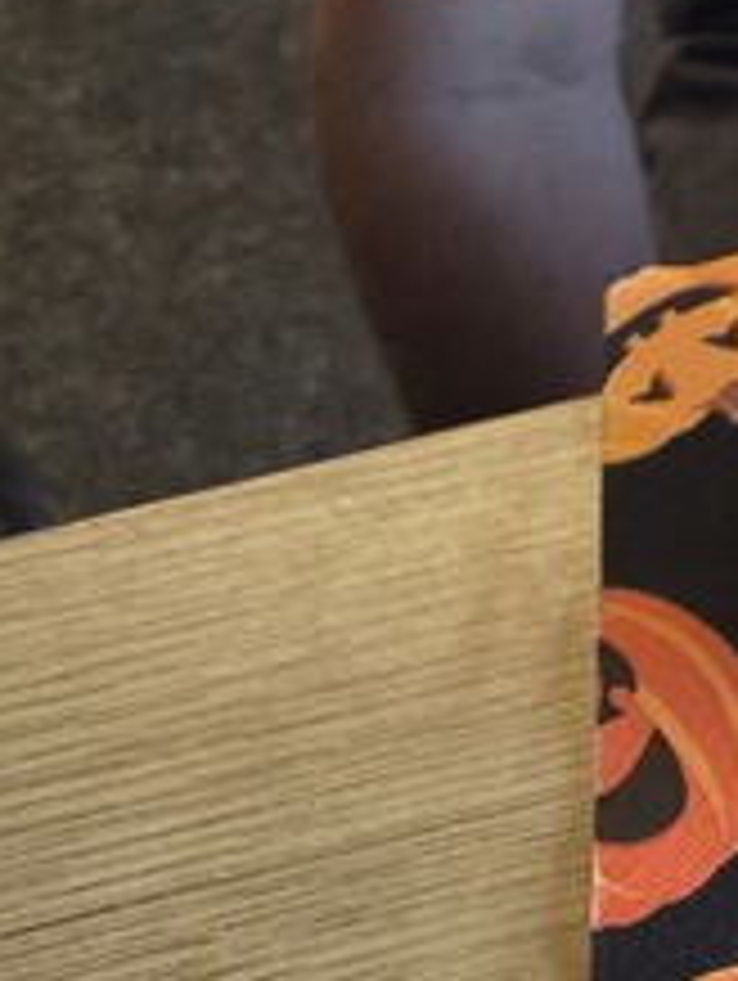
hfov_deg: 12.9
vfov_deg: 16.7
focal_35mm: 108
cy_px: -459
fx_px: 3064
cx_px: 1179
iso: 400
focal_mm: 5.4
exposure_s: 1/120
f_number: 1.8
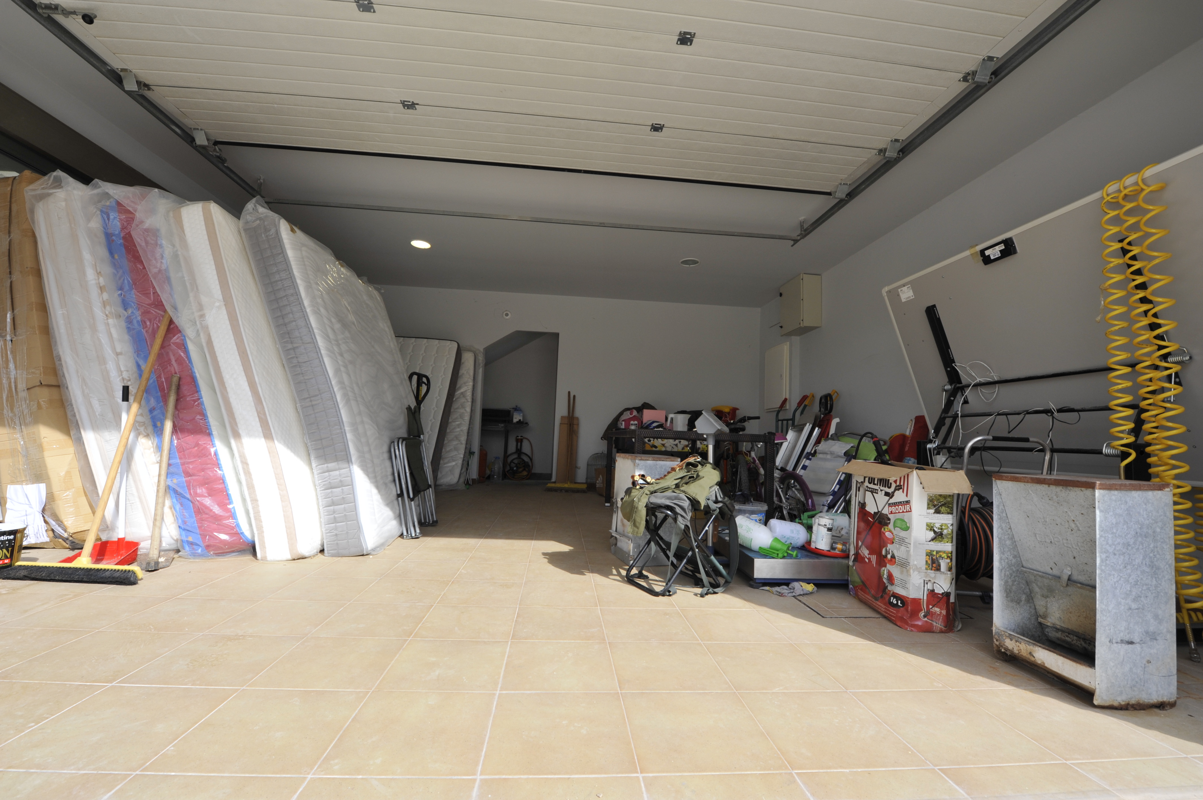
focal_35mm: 14
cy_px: 400
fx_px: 468
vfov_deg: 81.1
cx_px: 602
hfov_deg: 104.3
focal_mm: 14
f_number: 13
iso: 400
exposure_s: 1/125
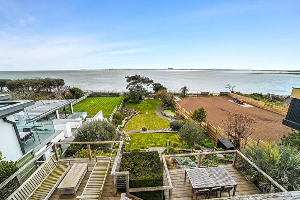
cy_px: 100
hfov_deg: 104.3
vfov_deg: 81.2
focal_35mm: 14
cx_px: 150
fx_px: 117
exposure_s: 1/250
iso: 400
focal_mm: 14
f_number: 14
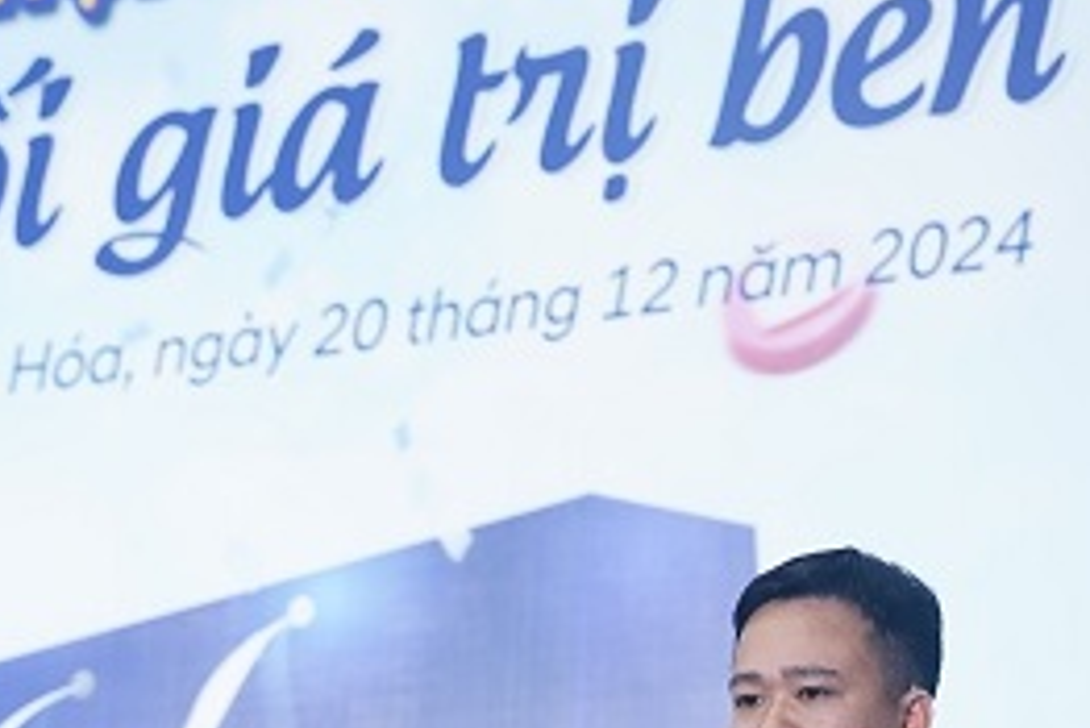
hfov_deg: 11.0
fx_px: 5635
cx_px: 587
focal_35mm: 186
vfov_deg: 7.4
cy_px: 705
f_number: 2.8
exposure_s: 1/160
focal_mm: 61
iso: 250
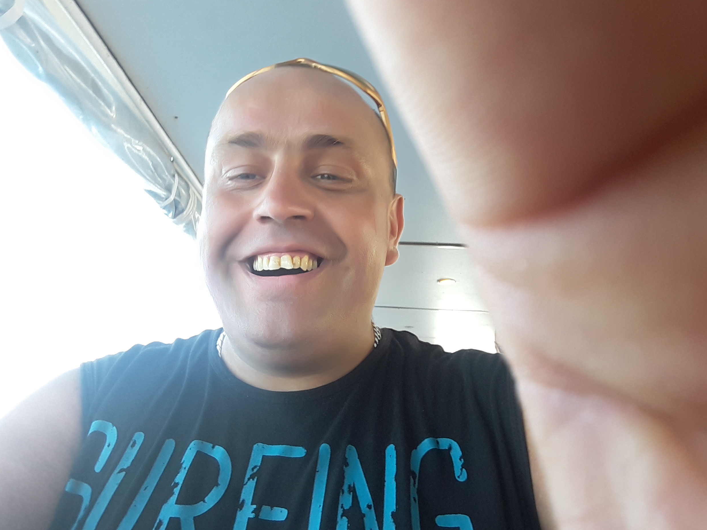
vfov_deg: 56.8
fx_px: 490
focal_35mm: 24
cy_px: 260
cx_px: 357
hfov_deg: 71.6
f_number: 1.9
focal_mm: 2
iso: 50
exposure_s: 1/100
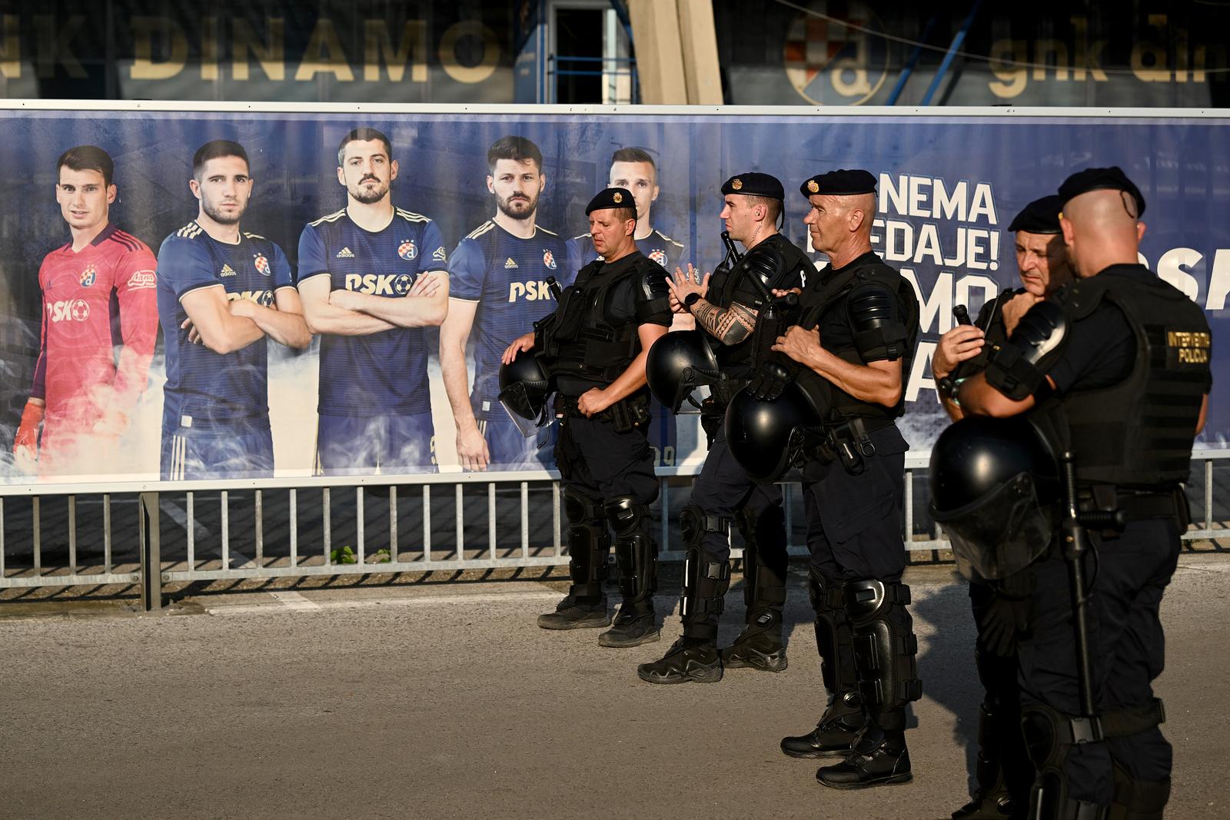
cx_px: 615
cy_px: 410
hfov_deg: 28.8
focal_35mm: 70
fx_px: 2392
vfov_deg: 19.5
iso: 400
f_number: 4
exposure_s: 1/5000
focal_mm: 70
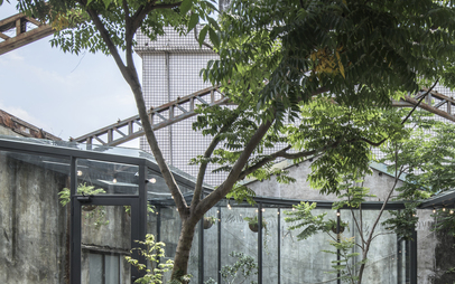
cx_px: 382
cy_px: 171
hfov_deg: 46.9
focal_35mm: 39
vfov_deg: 32.7
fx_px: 484
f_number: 9
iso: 64
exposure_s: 1/100
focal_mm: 19
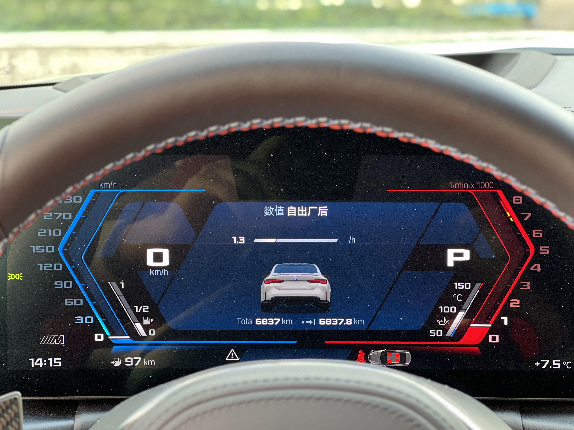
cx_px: 287
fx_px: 1277
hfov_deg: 25.3
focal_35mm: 77
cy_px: 215
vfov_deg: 19.1
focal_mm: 9
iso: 250
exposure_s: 1/82
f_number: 2.8
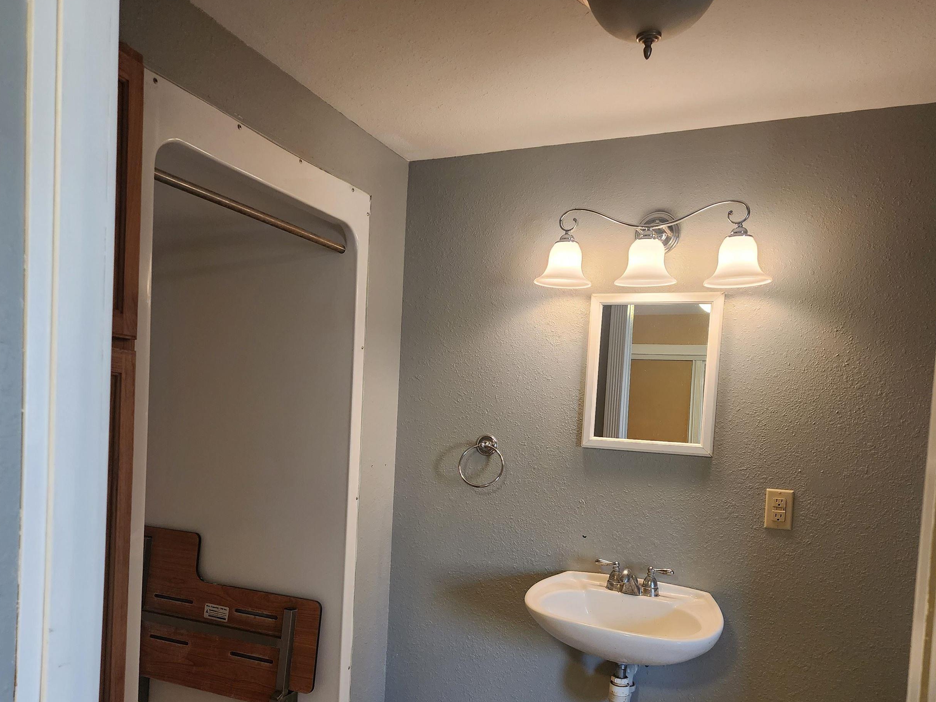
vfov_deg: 47.8
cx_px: 400
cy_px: 438
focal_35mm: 29
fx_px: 784
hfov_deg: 61.4
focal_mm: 6.4
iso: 320
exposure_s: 1/120
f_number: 1.8
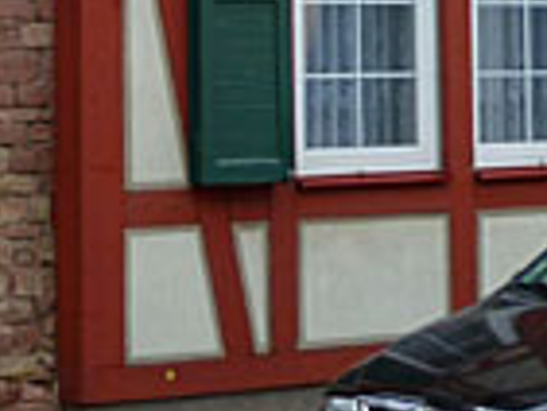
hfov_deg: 13.0
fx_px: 2356
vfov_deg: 9.7
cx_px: -50
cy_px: -217
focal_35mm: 149
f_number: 3.5
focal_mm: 5.7
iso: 80
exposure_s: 1/125
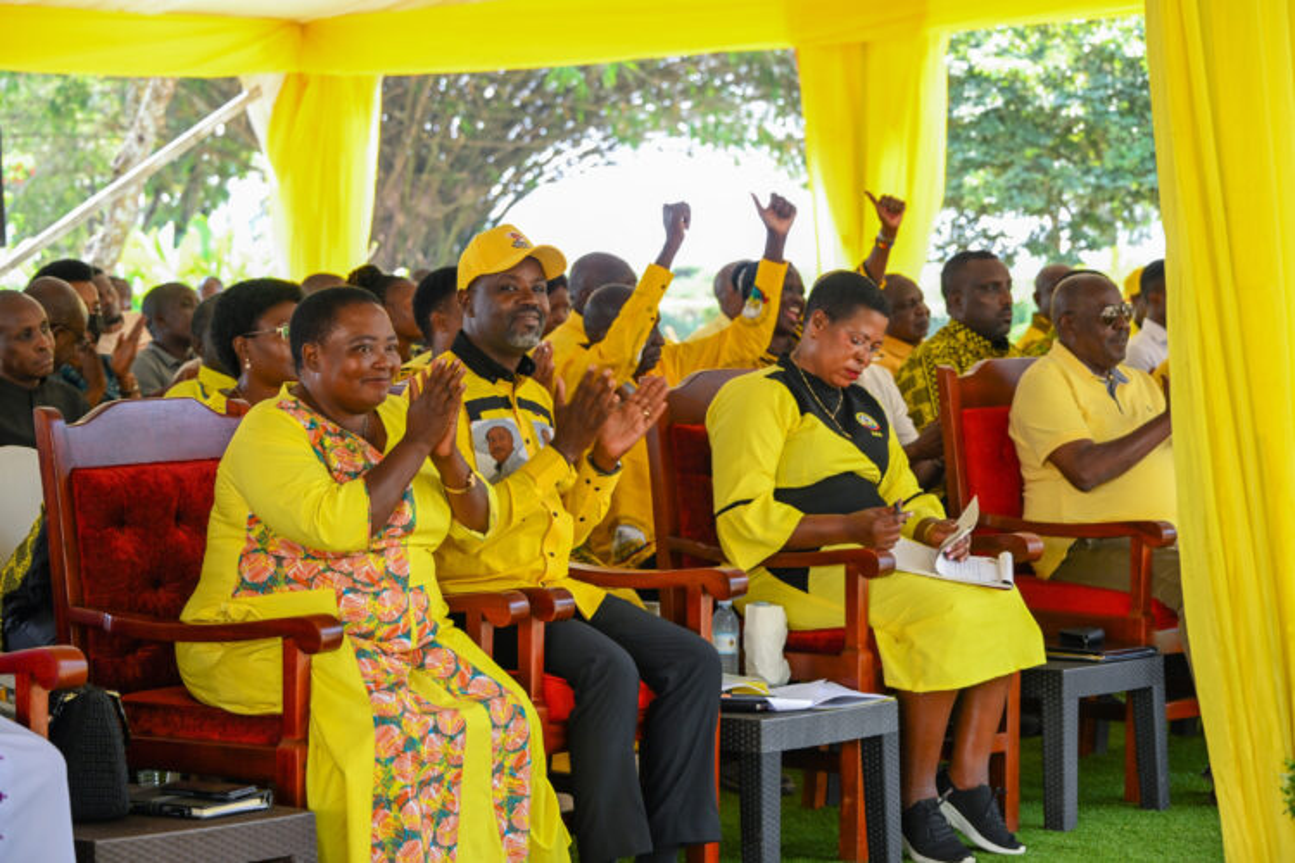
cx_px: 648
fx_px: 3417
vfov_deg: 14.4
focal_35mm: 95
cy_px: 432
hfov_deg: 21.5
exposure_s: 1/100
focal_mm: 95
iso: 720
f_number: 6.3
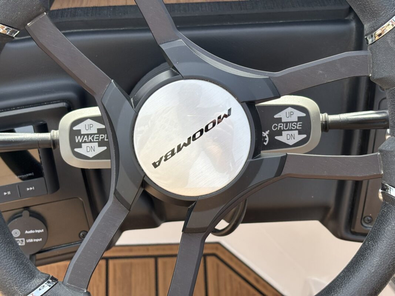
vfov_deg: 28.0
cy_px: 148
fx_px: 593
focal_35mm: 52
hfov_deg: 36.8
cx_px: 198
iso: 32
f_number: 1.6
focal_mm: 5.96
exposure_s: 1/716
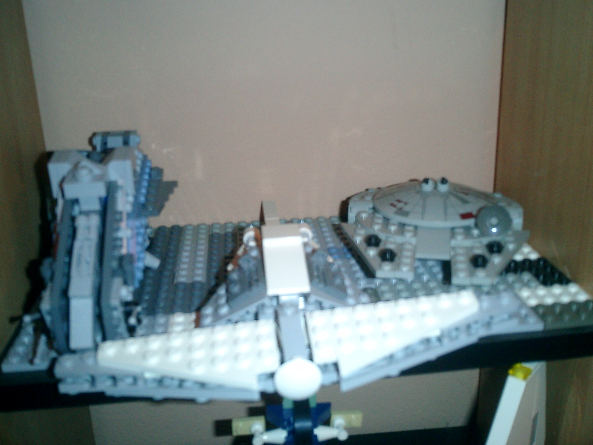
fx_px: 617
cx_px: 296
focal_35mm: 36
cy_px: 222
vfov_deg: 39.7
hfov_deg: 51.4
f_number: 3.2
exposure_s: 1/30
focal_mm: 7.5
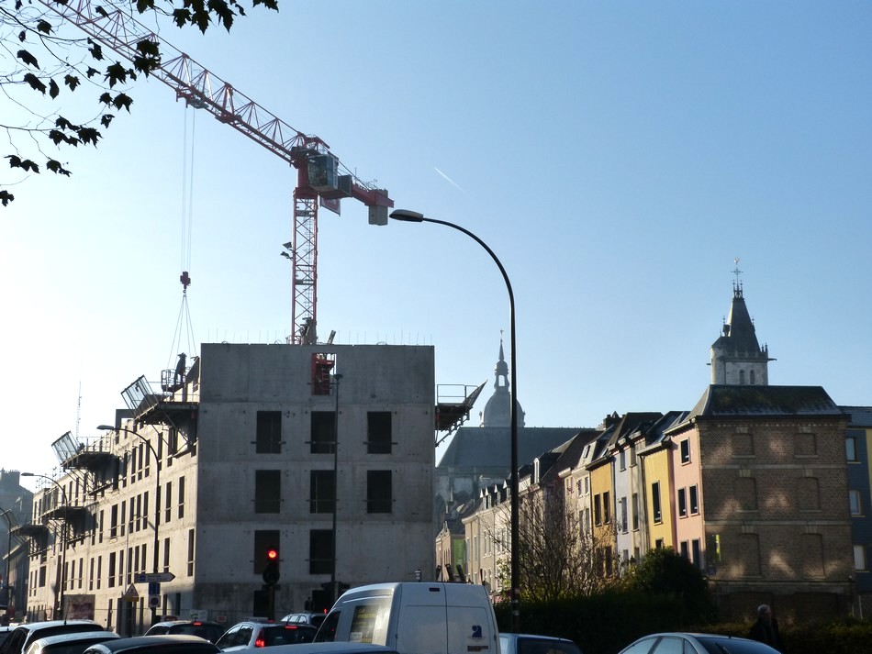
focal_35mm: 56
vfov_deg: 26.1
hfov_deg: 34.3
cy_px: 327
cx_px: 436
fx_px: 1411
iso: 160
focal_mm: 10
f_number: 4
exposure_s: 1/1600
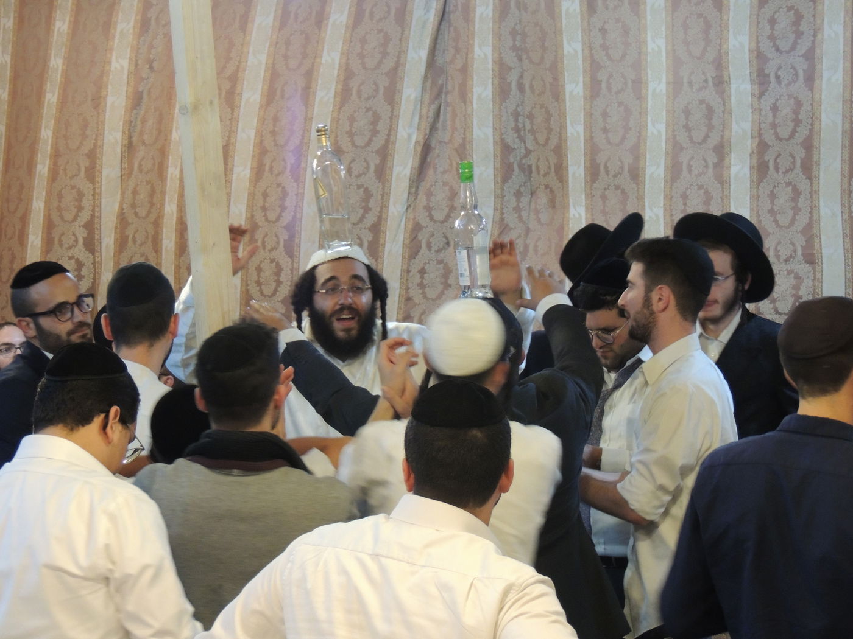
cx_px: 426
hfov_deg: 16.4
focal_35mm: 120
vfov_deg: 12.3
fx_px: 2957
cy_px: 320
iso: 800
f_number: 4.2
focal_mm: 21.4
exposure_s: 1/25
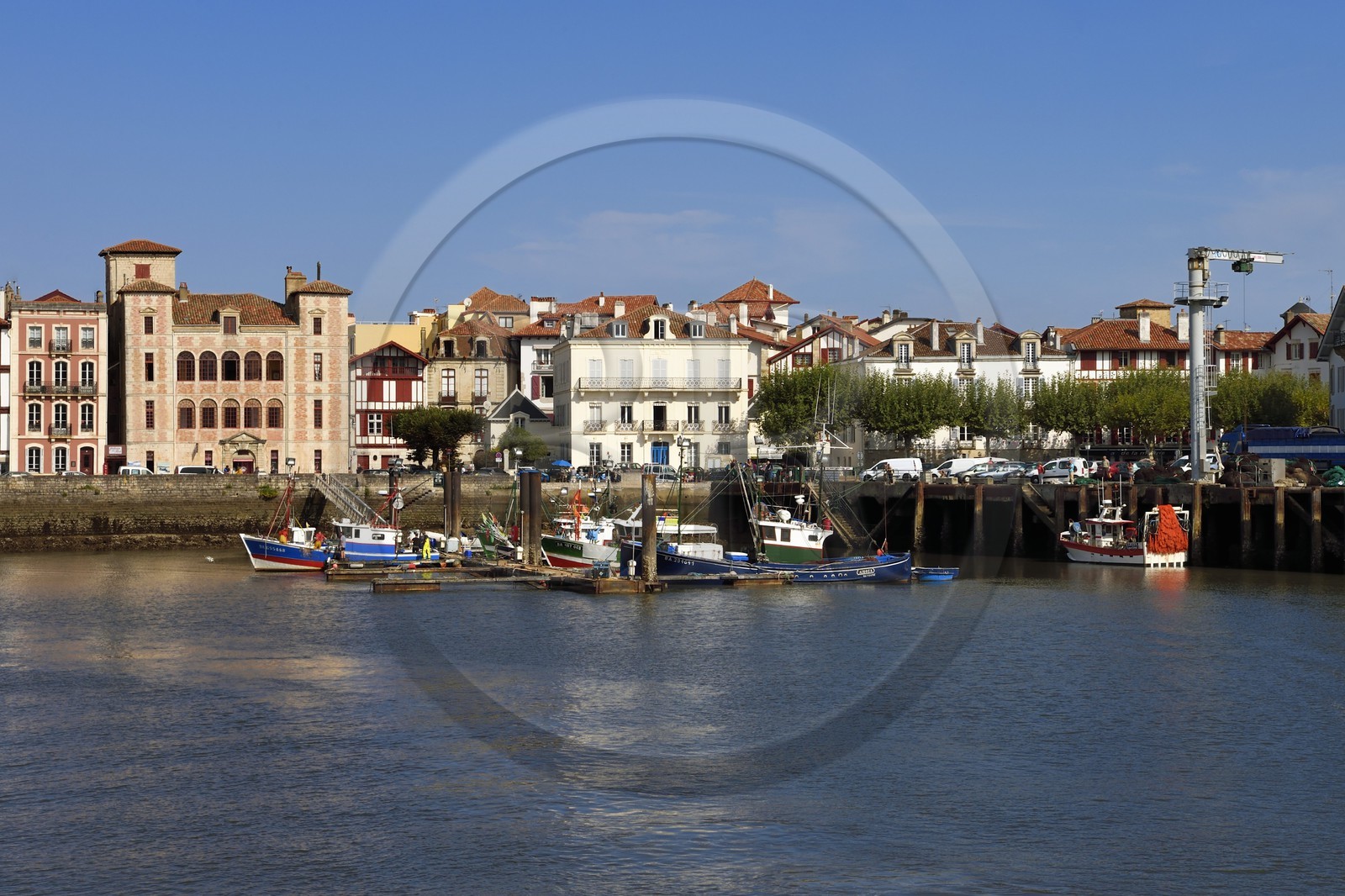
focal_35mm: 70
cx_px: 672
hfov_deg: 28.8
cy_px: 448
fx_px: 2615
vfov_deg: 19.4
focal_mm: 70
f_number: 16
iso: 200
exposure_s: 1/250
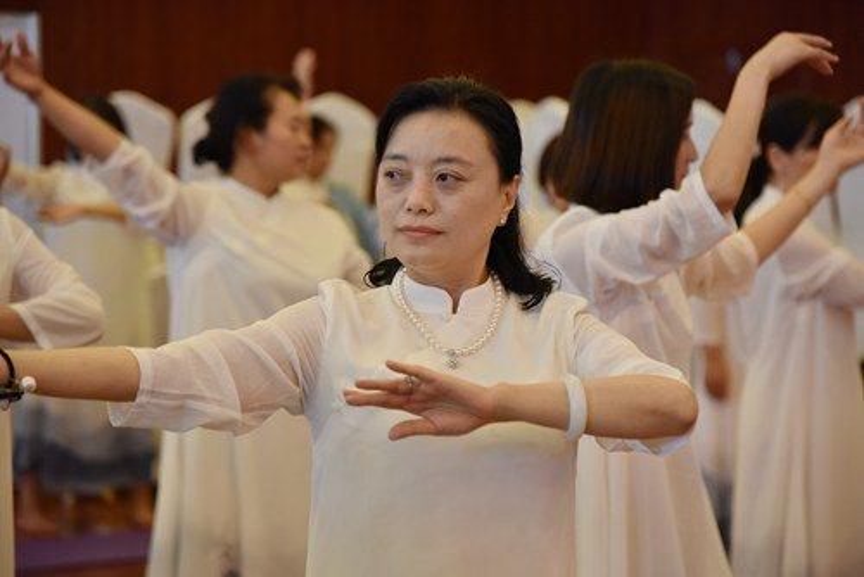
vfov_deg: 11.4
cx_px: 432
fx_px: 2882
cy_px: 288
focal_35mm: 120
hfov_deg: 17.1
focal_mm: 120
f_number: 4
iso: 2800
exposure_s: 1/125
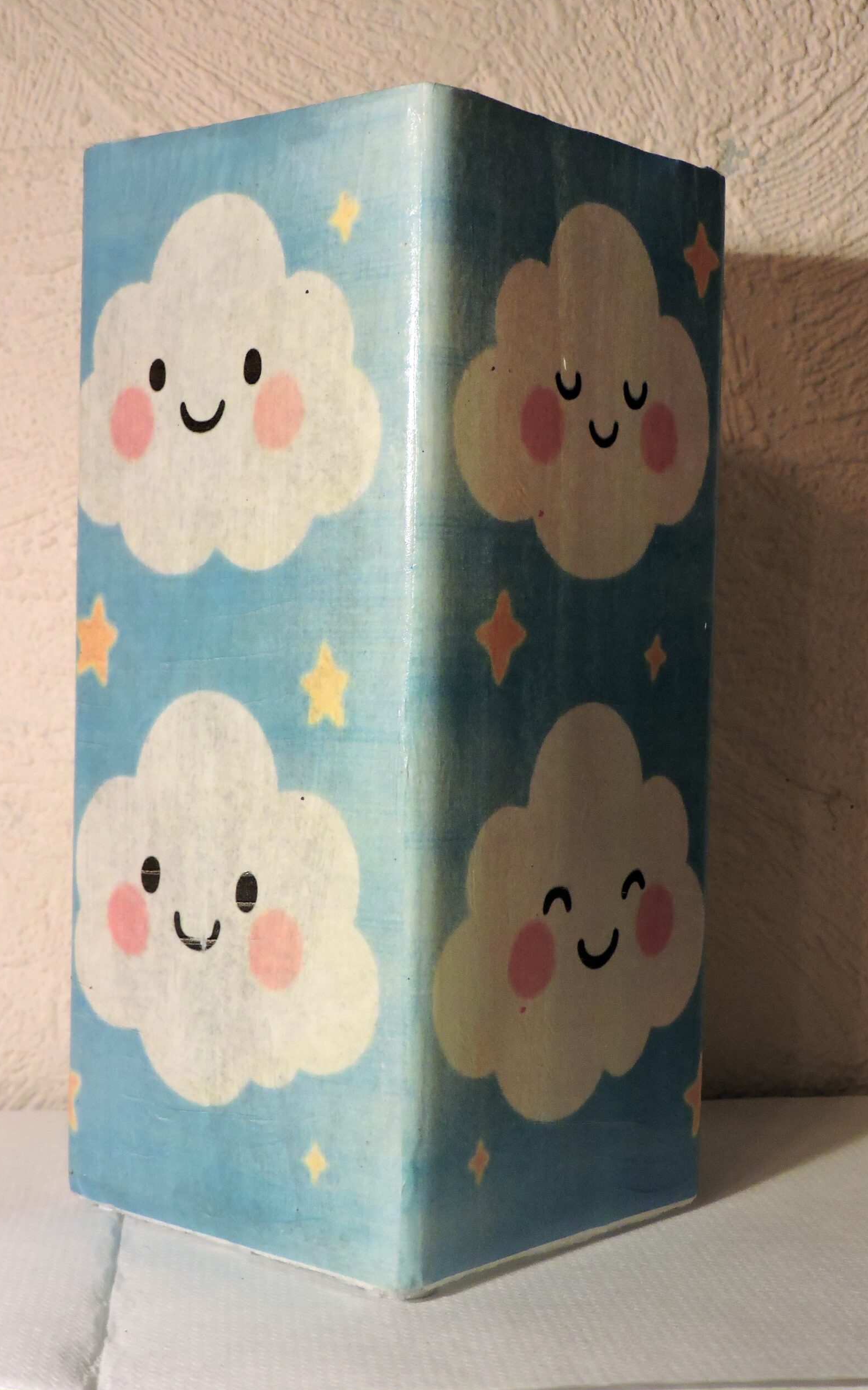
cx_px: 401
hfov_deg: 24.0
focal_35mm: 54
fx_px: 2044
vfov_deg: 37.5
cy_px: 705
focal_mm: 8.9
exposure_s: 1/40
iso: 400
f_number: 3.6
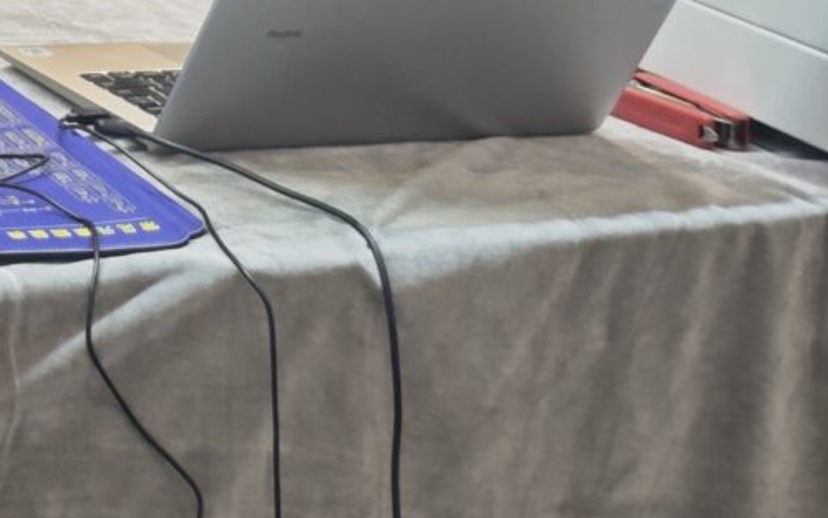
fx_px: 2821
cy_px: -679
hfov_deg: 15.4
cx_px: -435
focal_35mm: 125
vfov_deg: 9.5
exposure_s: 1/50
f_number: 1.42
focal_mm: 6.68
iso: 250
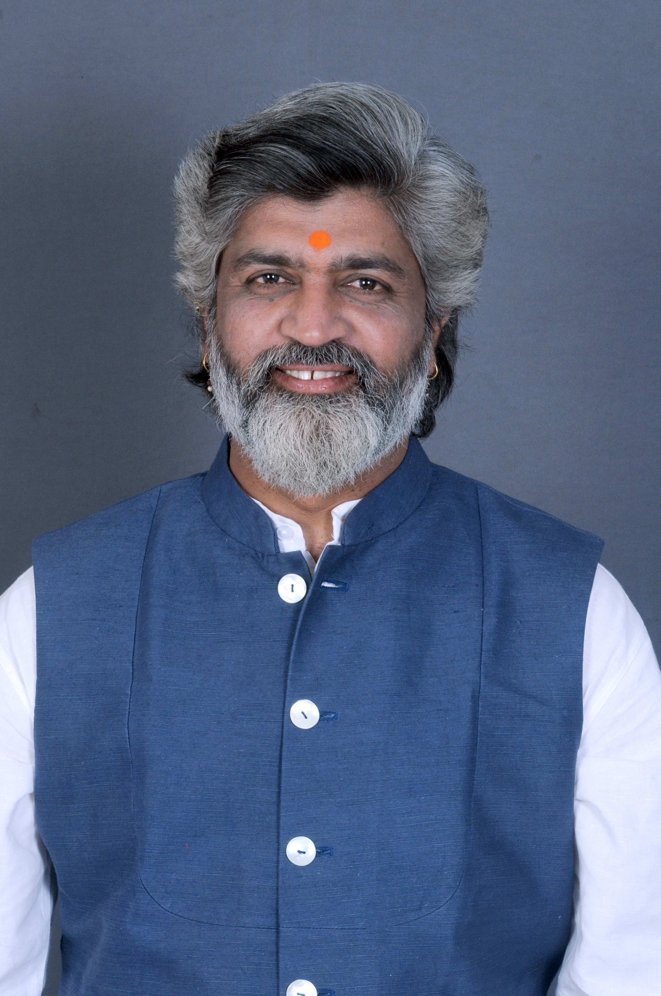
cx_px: 330
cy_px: 498
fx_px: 3520
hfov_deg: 10.7
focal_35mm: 128
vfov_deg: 16.1
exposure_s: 1/100
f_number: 11
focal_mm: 85
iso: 200
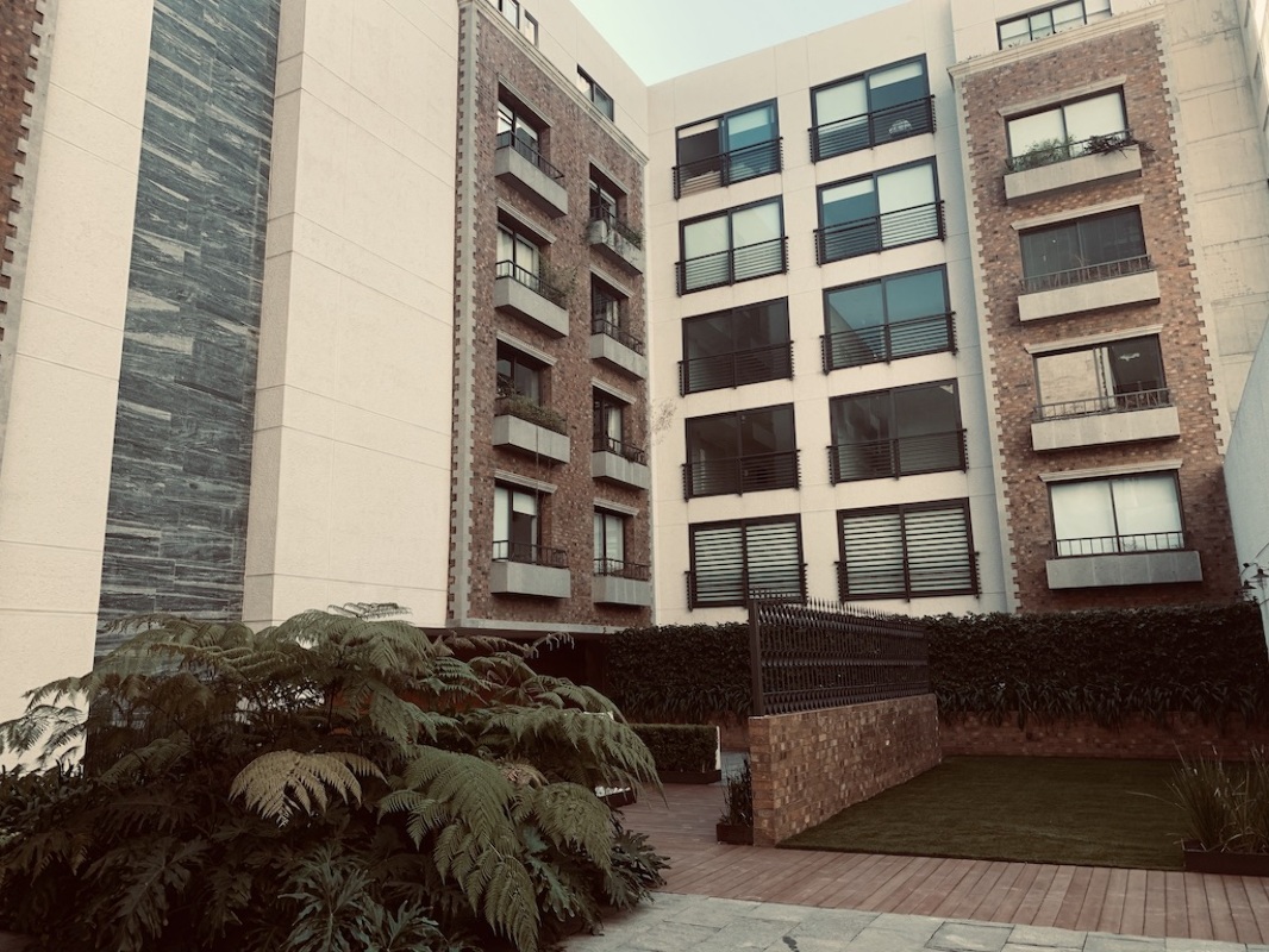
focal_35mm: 26
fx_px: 953
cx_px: 634
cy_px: 476
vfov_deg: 53.1
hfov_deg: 67.3
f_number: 1.8
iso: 25
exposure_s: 1/276
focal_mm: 4.25
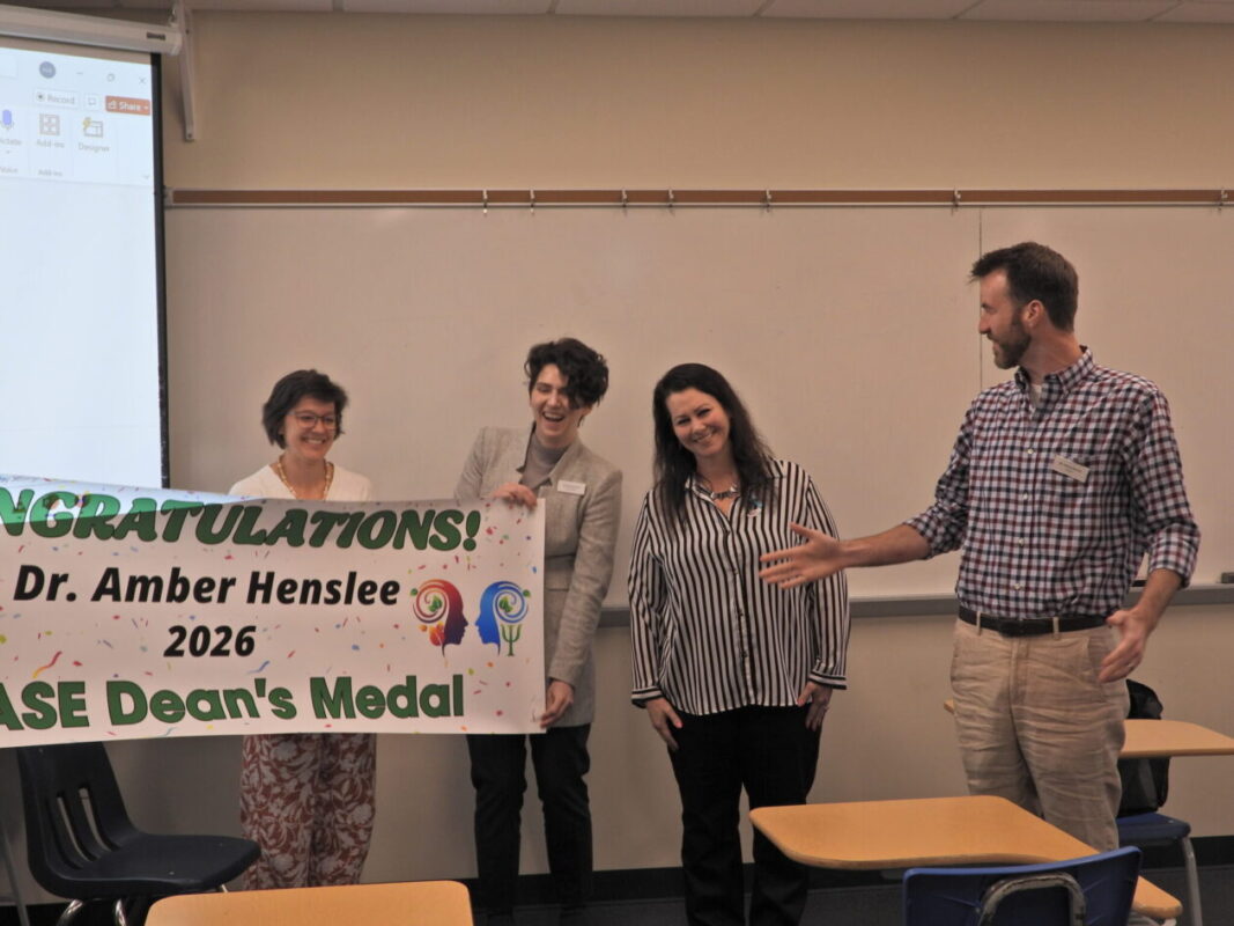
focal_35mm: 47
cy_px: 463
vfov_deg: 30.9
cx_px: 617
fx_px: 1675
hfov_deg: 40.4
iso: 100
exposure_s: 1/50
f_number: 3.2
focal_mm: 8.5
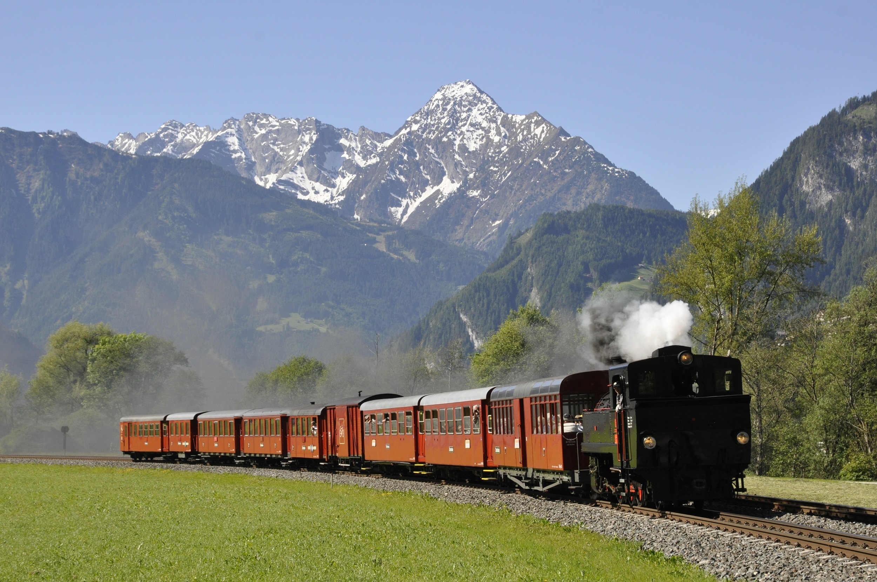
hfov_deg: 24.2
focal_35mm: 84
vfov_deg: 16.2
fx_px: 2044
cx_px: 438
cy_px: 291
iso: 800
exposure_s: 1/1000
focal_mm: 56
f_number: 10
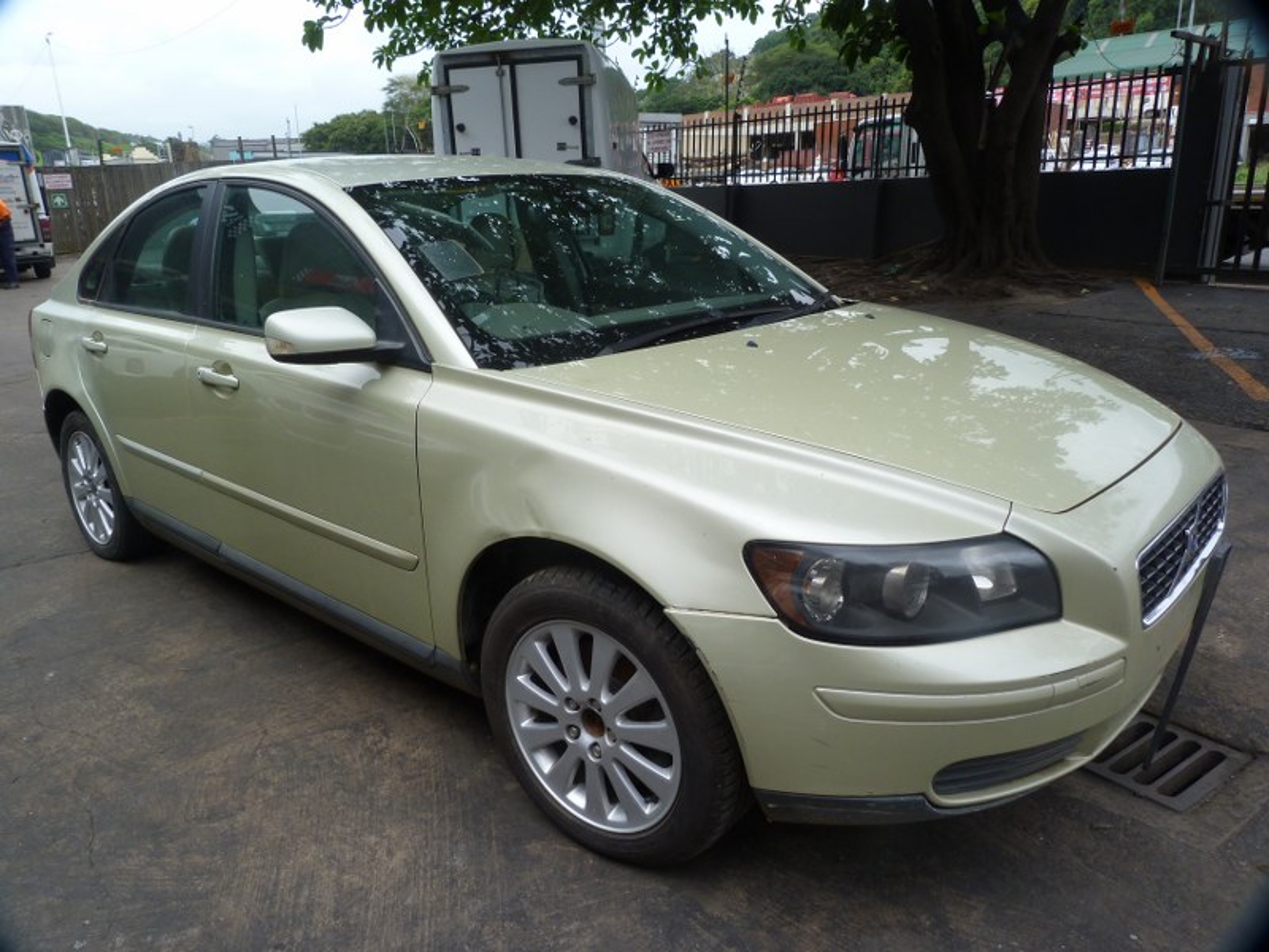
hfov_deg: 69.4
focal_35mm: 25
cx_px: 634
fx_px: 916
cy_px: 476
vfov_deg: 54.9
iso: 80
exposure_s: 1/160
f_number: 4
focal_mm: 4.5
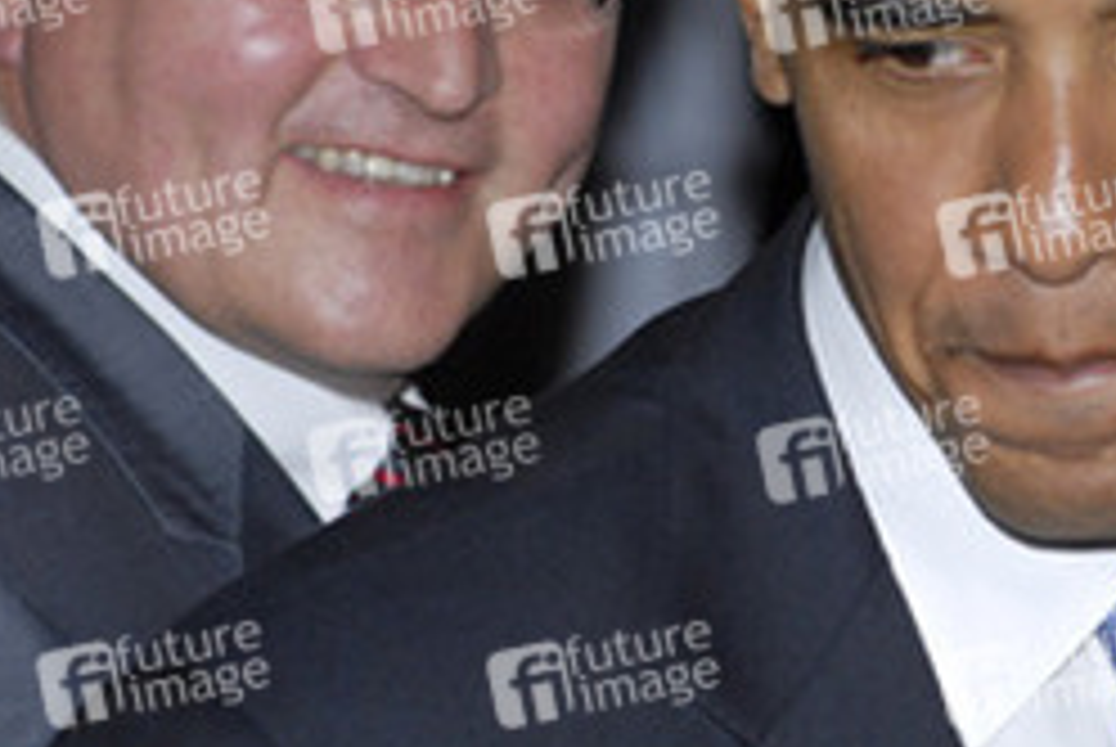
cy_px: 112
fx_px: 10242
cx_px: 927
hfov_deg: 6.2
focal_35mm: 330
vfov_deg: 4.2
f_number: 9
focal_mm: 122
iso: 640
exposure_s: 1/250
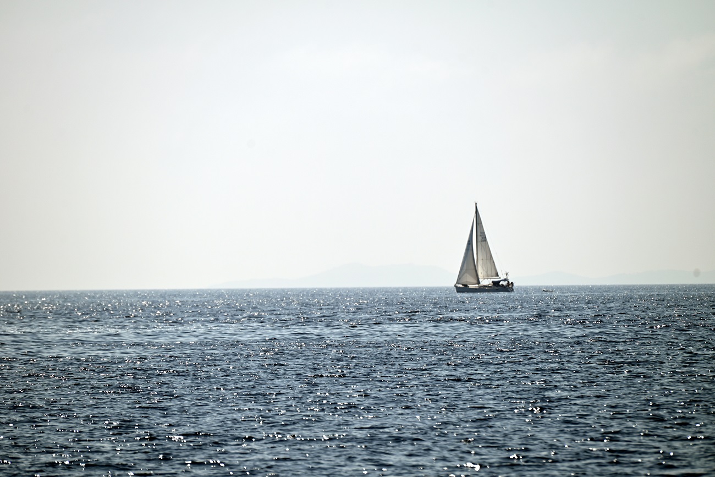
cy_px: 238
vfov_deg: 5.1
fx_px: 5363
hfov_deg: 7.6
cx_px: 358
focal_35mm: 270
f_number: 6.3
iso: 100
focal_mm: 270
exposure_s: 1/1250
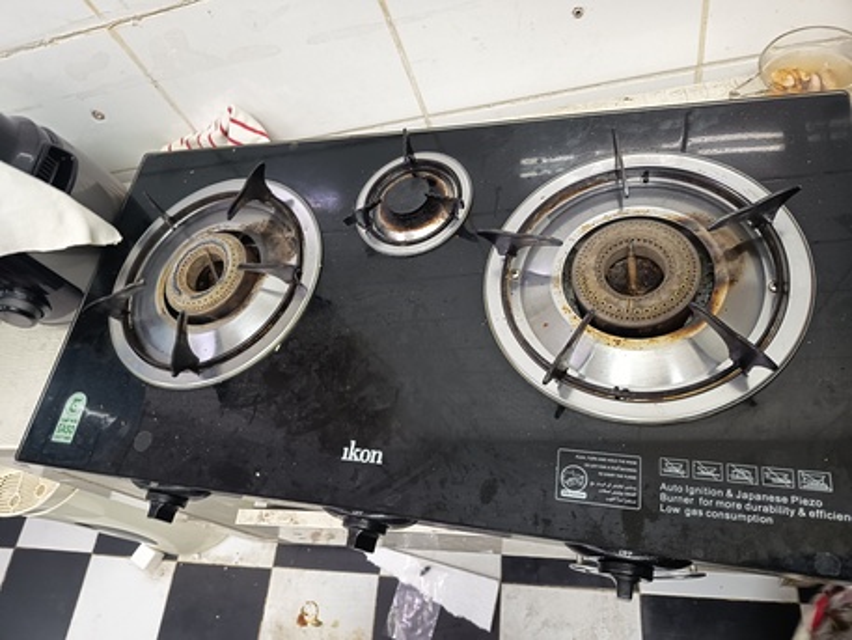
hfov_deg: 71.6
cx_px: 426
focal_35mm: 24
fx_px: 591
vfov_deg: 56.8
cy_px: 320
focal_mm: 5.27
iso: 867
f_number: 1.7
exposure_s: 1/24
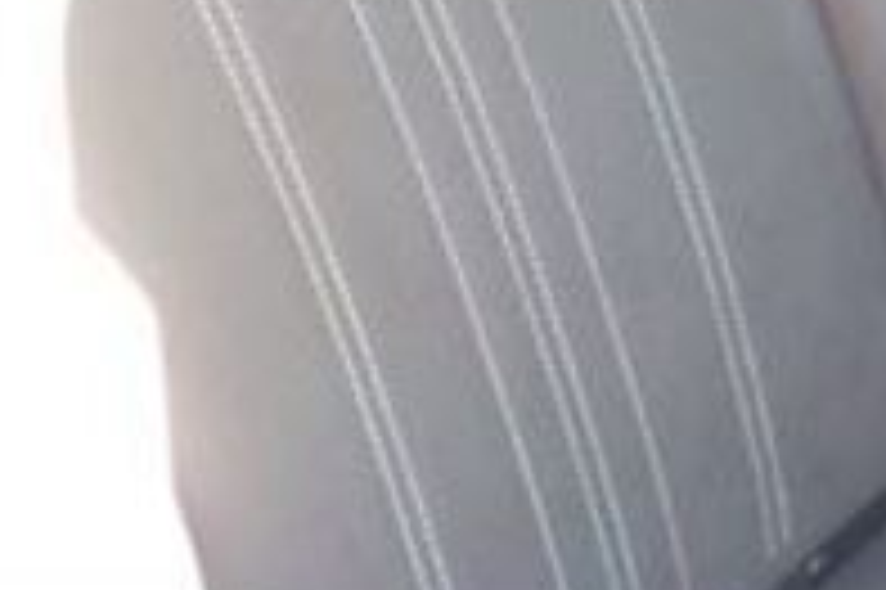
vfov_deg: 9.7
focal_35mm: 127
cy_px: -734
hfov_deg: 15.2
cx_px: 1250
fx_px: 3123
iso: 180
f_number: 3.3
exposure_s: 1/30
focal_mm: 4.1
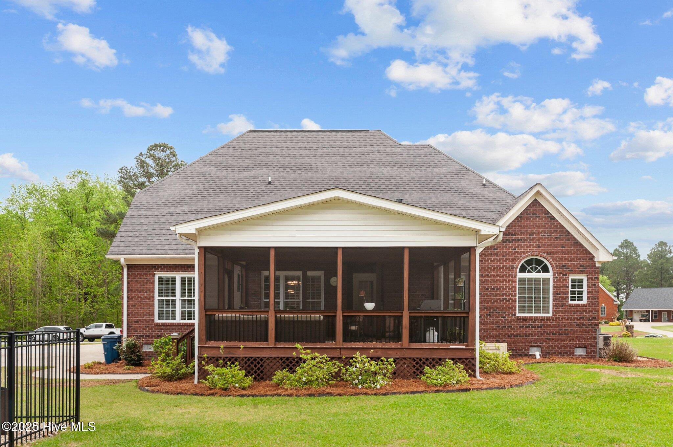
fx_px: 560
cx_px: 336
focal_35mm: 30
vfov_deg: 43.5
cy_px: 224
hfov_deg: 62.0
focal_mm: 30
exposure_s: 1/400
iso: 400
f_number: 10
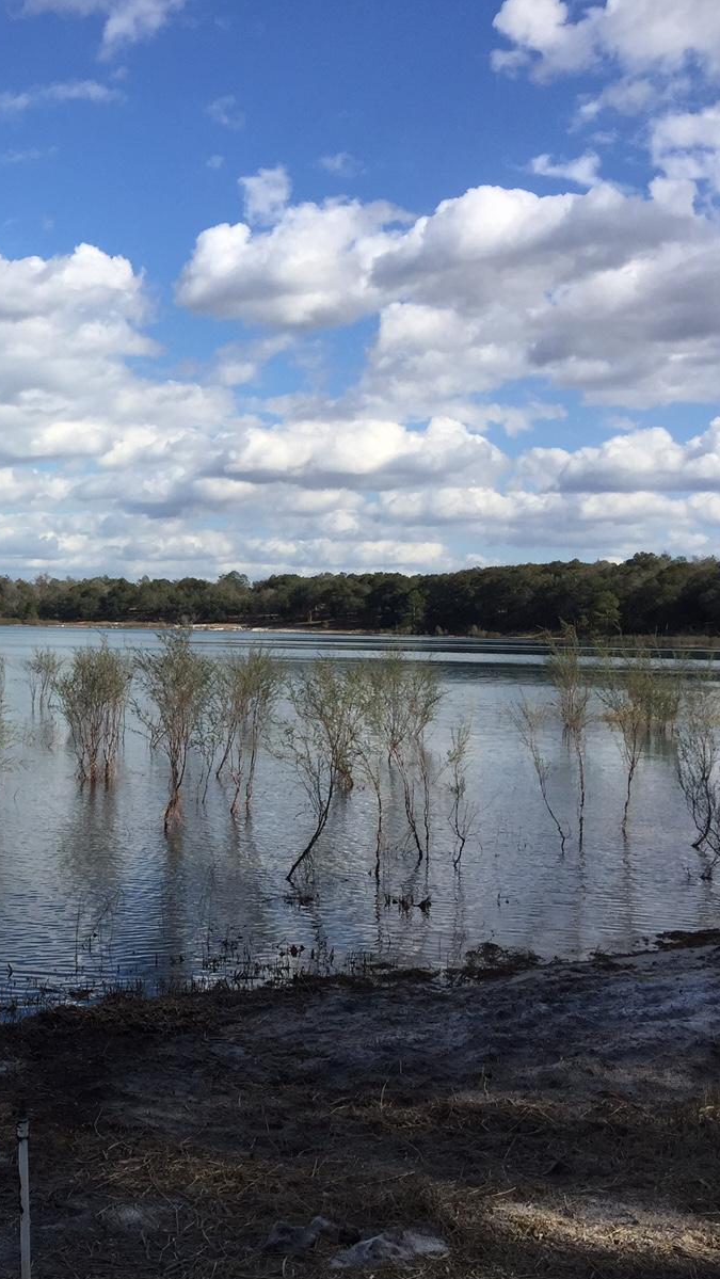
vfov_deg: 47.3
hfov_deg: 25.9
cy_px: 651
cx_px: -46
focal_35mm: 43
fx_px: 1459
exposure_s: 1/2639
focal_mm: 4.15
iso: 32
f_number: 2.2
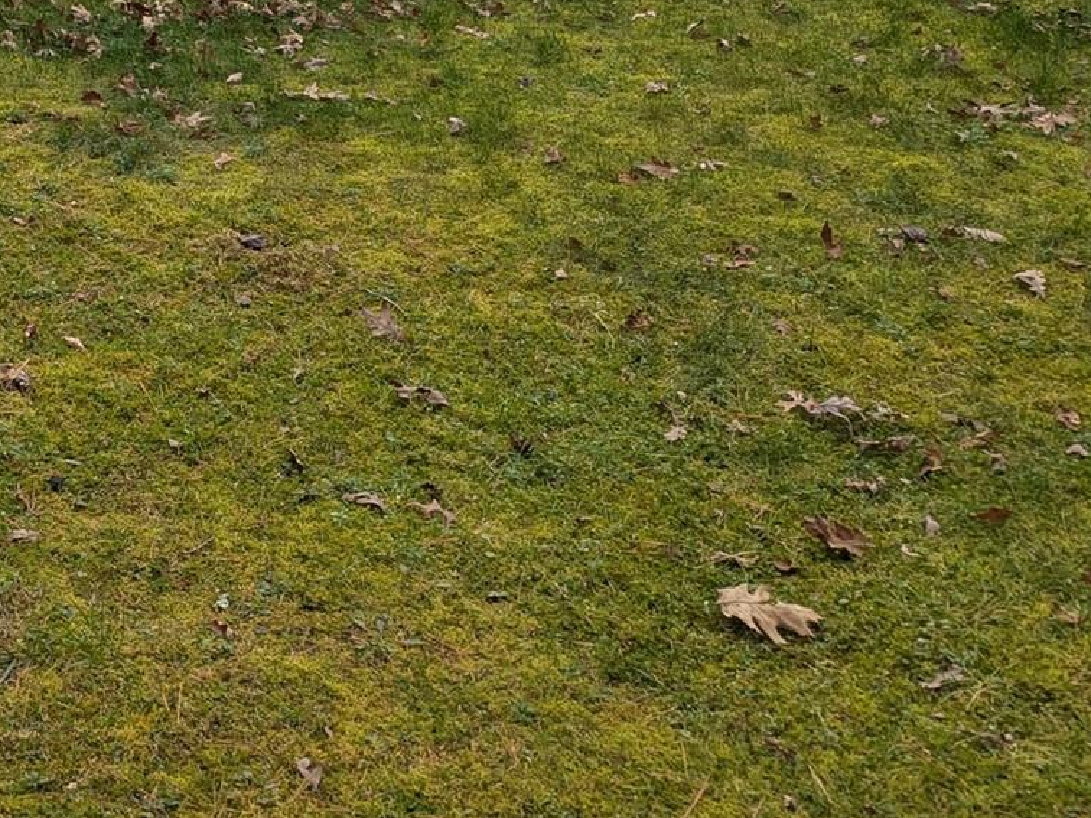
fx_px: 2049
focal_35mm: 65
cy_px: -284
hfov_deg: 27.6
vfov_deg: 20.4
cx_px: -74
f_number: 1.85
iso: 44
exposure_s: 1/1078
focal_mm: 6.81
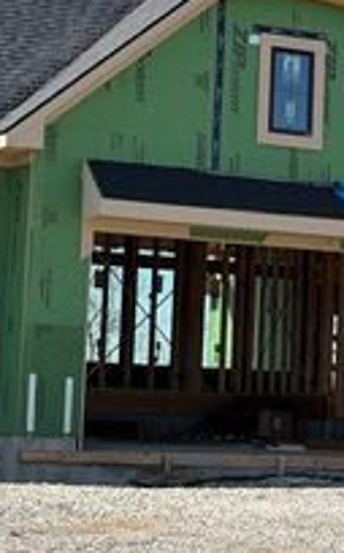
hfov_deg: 10.4
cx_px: 293
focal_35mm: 125
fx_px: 1880
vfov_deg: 16.6
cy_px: 145
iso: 64
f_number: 1.78
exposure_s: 1/3096
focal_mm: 6.76
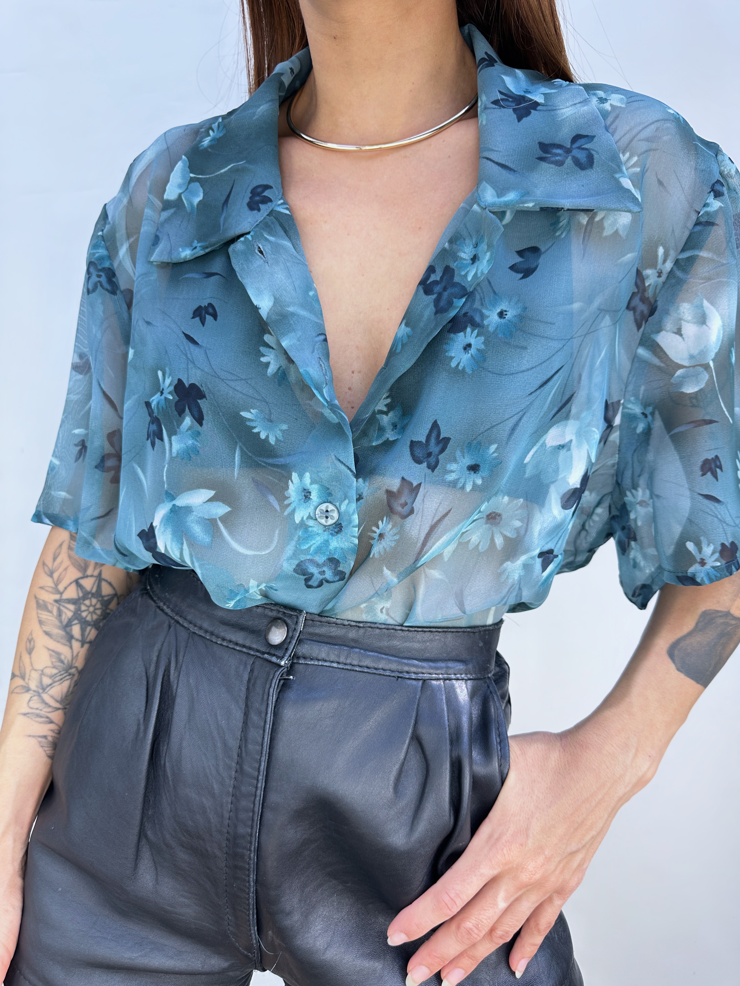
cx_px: 370
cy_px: 493
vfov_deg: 71.6
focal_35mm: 24
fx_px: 684
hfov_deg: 56.8
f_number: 1.78
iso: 64
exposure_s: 1/152
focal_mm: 6.86
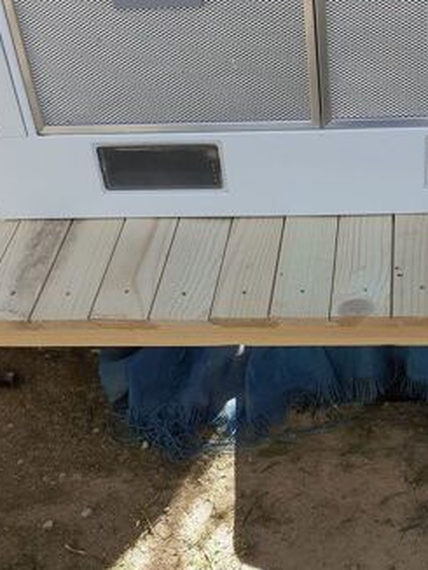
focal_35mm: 53
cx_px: 325
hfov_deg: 27.2
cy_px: 322
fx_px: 873
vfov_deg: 36.1
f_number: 1.9
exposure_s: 1/478
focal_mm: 3.6
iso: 40
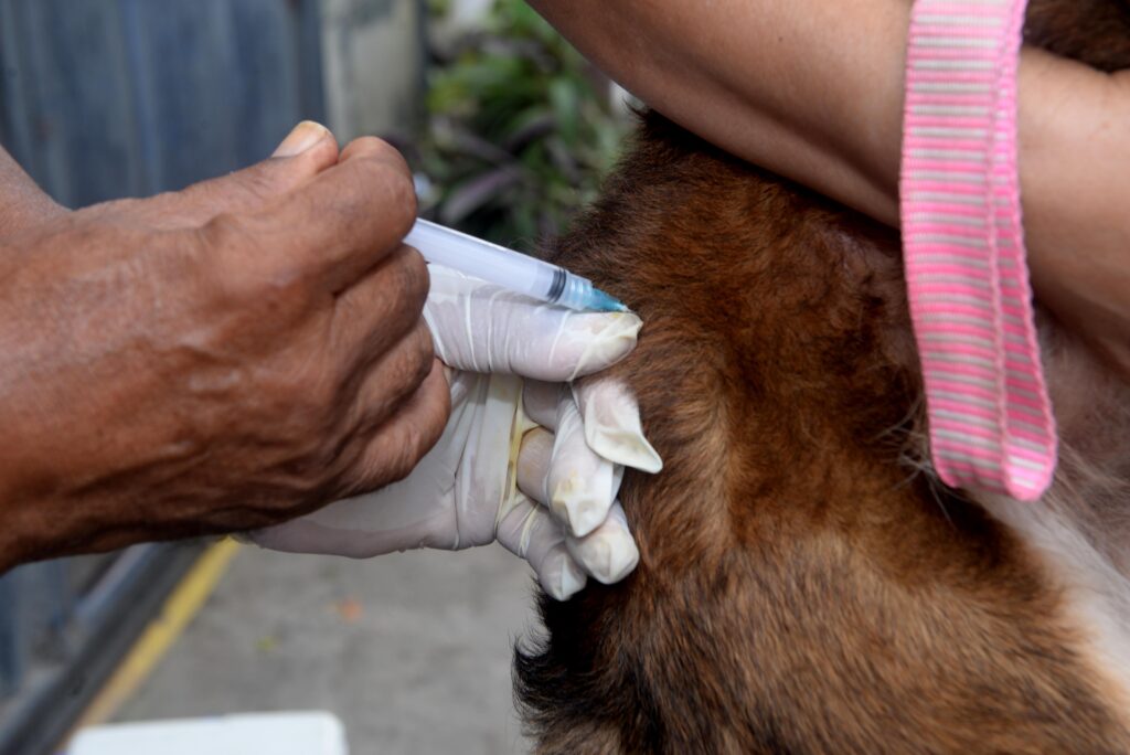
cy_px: 378
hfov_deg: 32.4
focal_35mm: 62
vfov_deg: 21.9
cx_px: 565
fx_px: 1947
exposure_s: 1/160
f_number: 7.1
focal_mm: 62
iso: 640
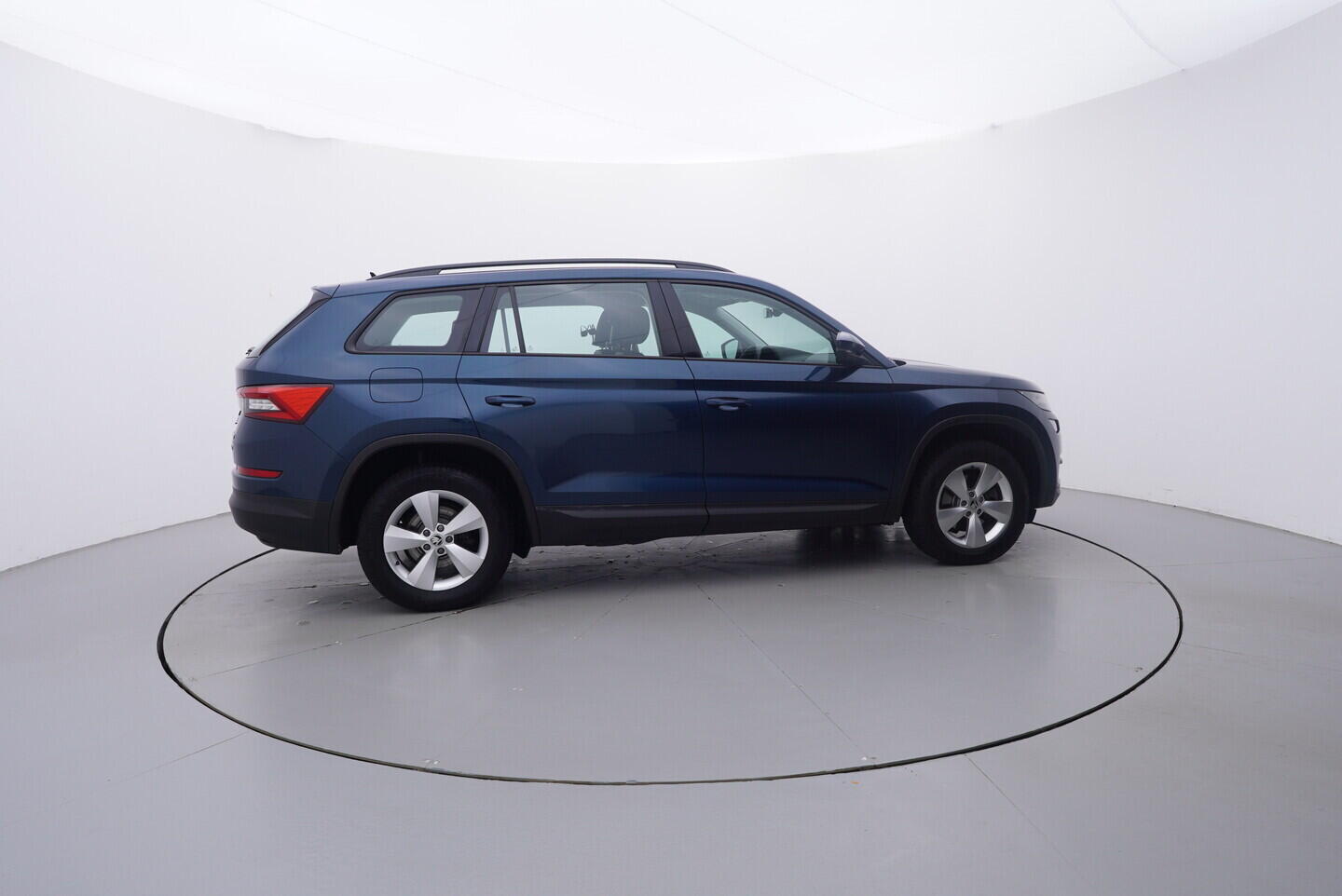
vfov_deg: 56.2
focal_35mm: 22
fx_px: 839
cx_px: 671
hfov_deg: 77.3
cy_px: 448
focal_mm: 15
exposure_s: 1/80
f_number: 5
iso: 200
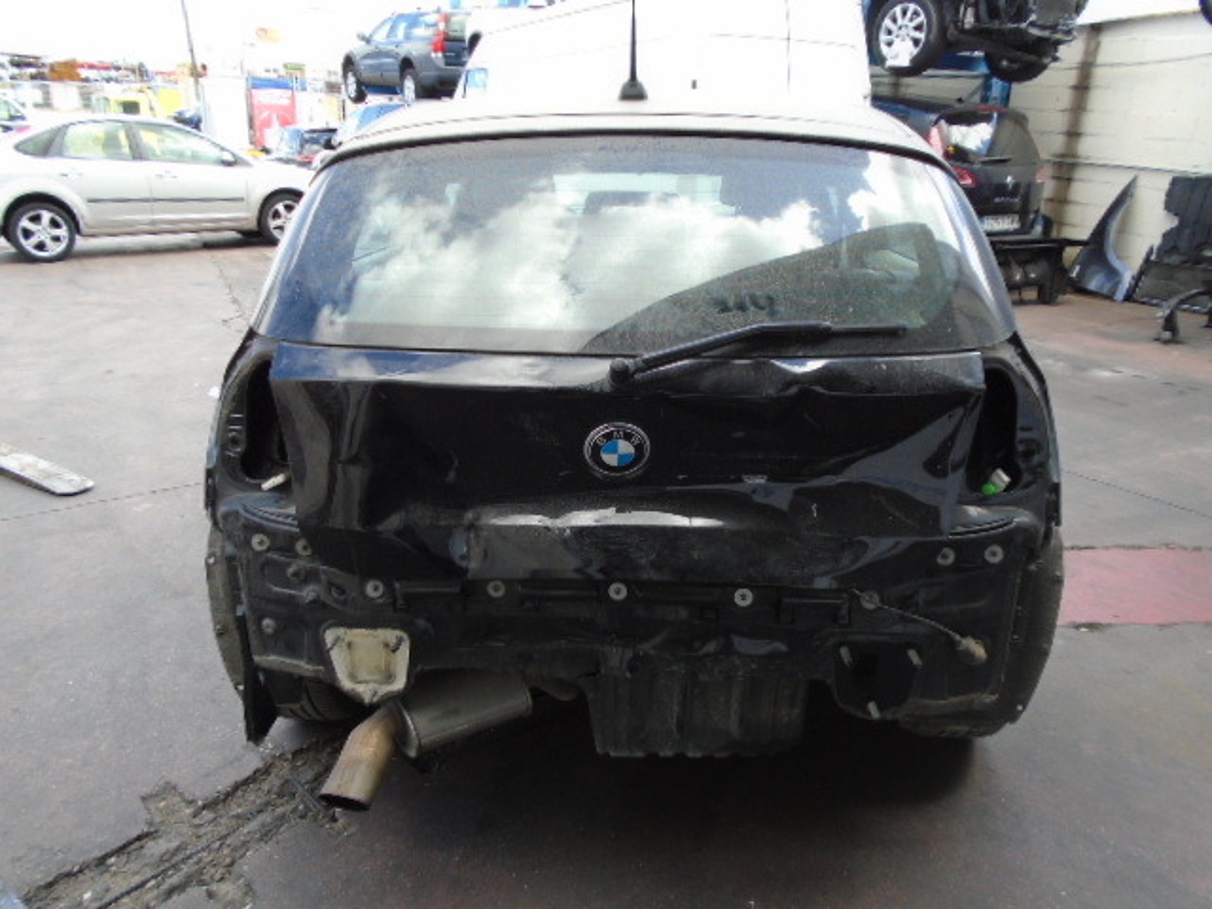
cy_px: 454
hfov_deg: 67.3
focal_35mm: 26
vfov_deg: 53.1
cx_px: 606
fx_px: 910
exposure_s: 1/125
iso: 100
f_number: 3.2
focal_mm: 4.6
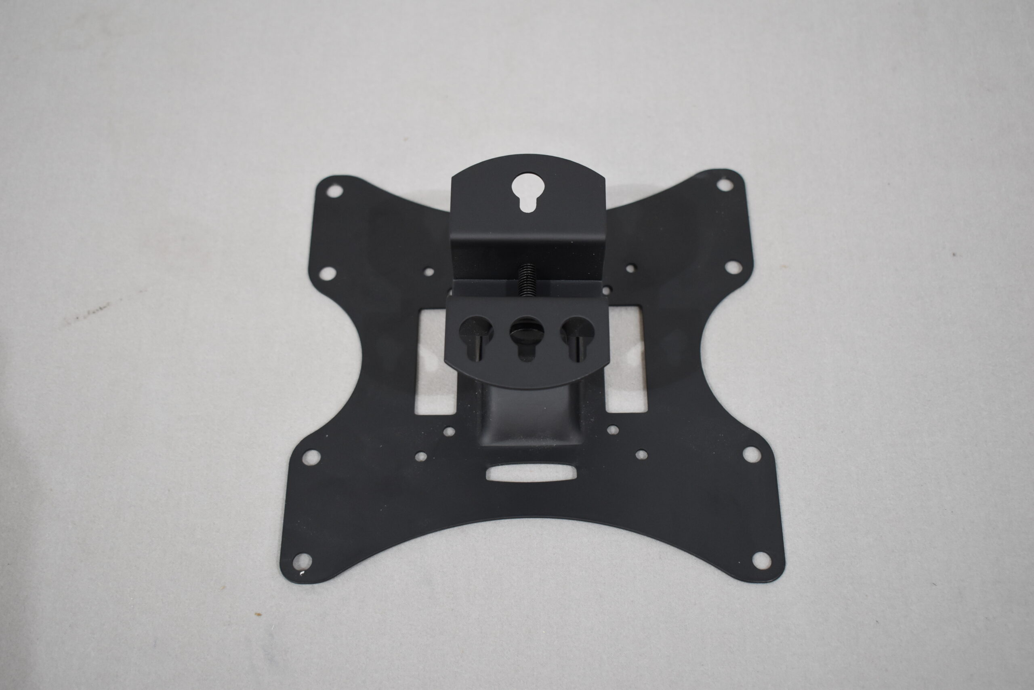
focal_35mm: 44
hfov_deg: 45.0
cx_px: 517
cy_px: 345
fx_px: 1249
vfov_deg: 30.9
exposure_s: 1/200
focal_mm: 29
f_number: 4.2
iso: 800
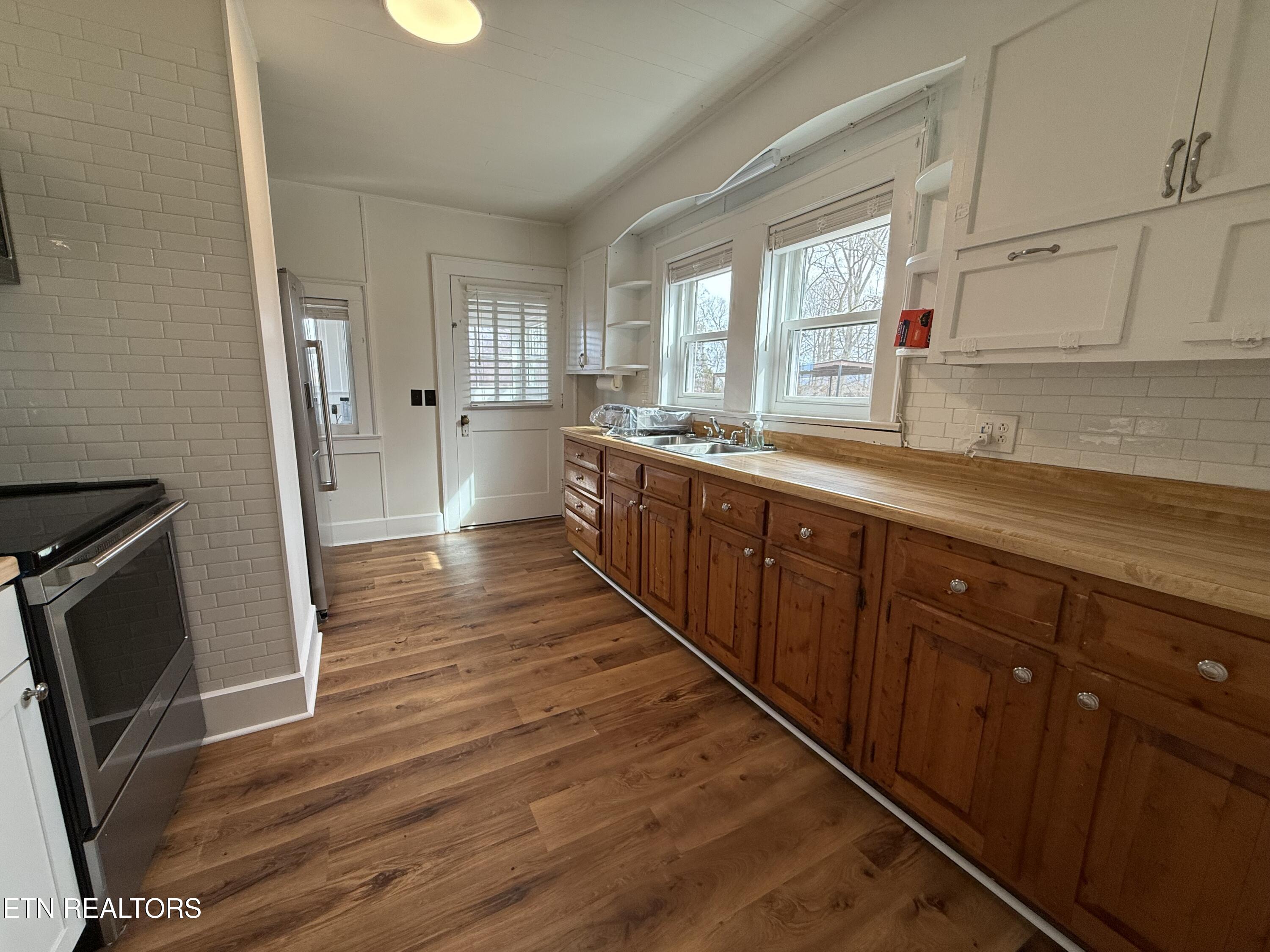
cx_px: 635
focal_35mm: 14
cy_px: 476
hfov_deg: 102.1
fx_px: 514
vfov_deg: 85.7
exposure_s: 1/120
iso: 100
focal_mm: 2.22
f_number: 2.2
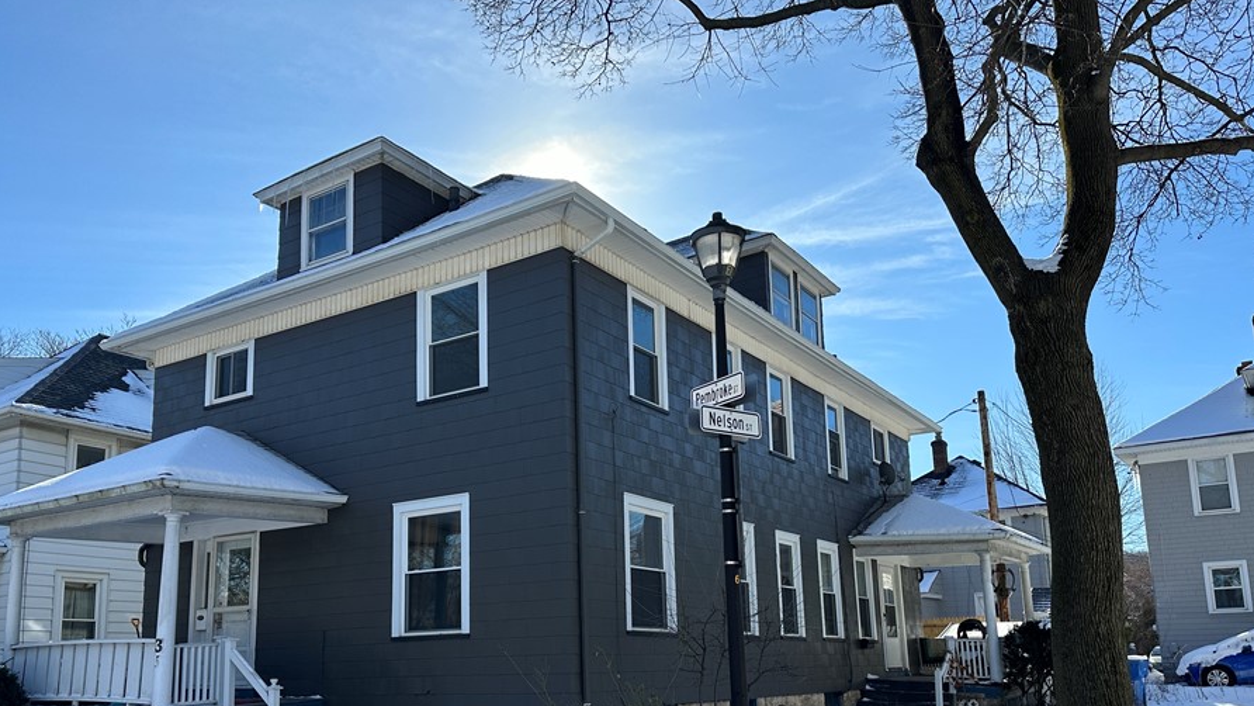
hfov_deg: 64.1
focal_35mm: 30
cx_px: 555
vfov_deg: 38.4
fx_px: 998
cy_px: 485
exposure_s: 1/3717
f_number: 1.78
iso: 80
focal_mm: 6.86
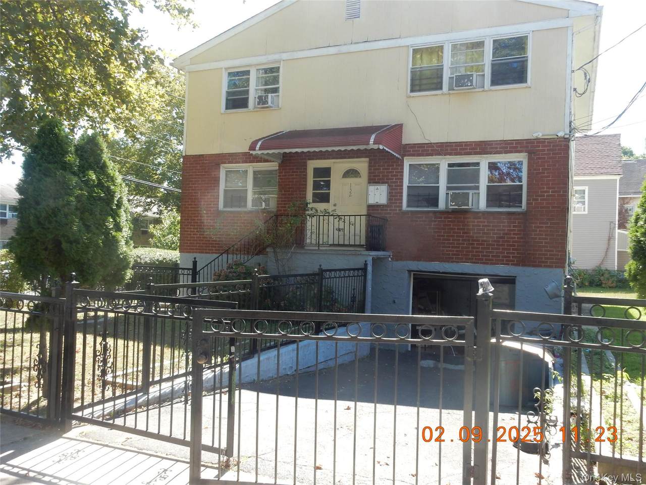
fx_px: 560
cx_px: 323
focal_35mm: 30
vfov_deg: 46.8
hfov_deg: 60.0
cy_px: 242
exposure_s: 1/100
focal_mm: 5.4
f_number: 4.8
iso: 125
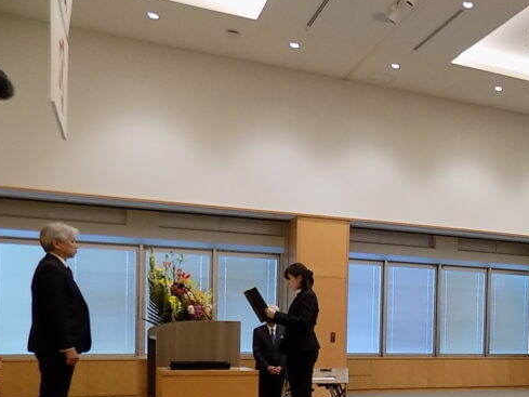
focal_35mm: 47
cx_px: 527
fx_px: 718
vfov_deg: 29.8
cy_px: 347
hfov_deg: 36.4
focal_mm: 4
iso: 160
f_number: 3.1
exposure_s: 1/30
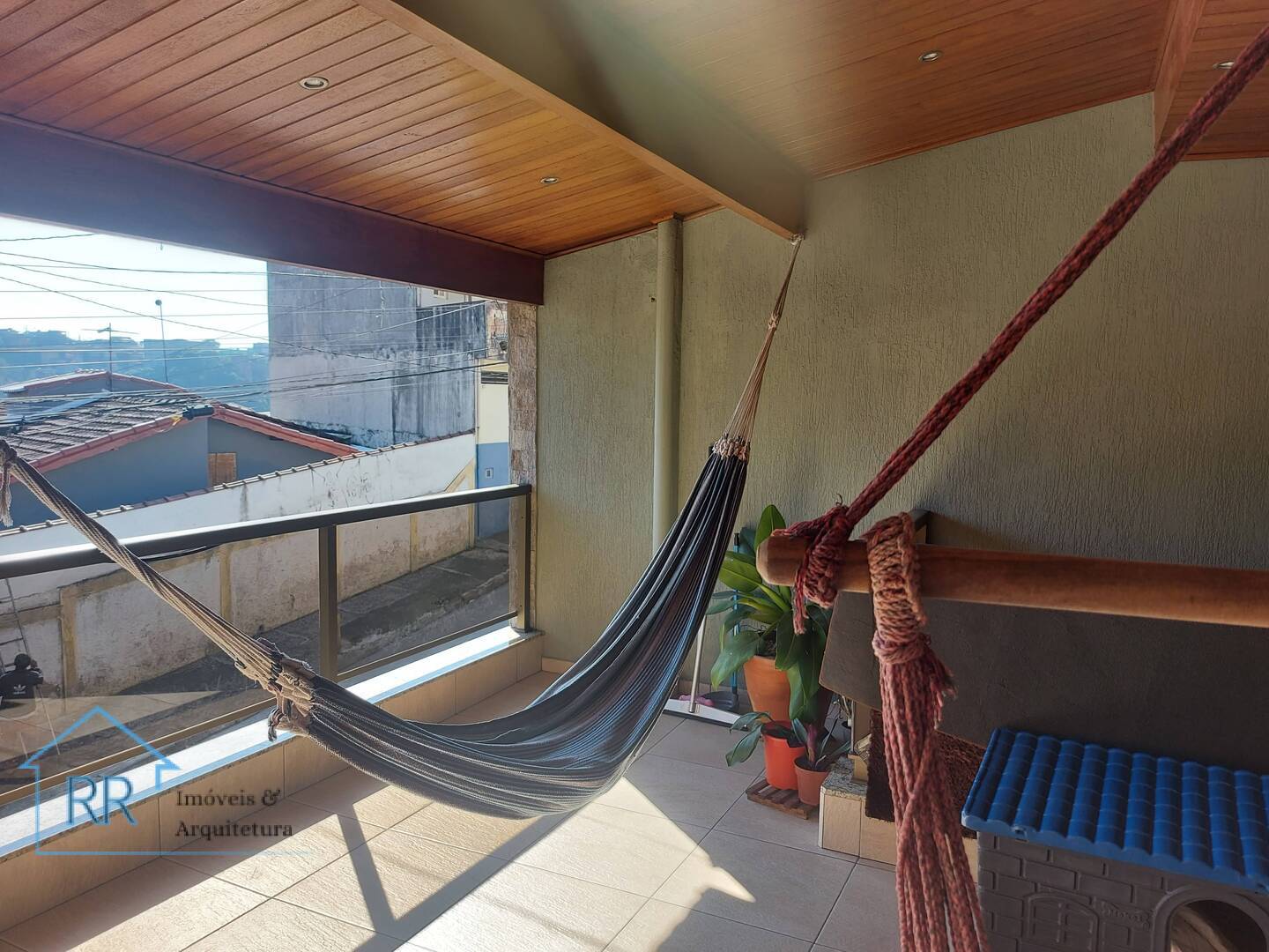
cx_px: 634
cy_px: 476
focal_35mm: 24
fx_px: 880
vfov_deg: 56.8
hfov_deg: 71.6
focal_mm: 5.23
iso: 32
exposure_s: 1/171
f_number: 1.8
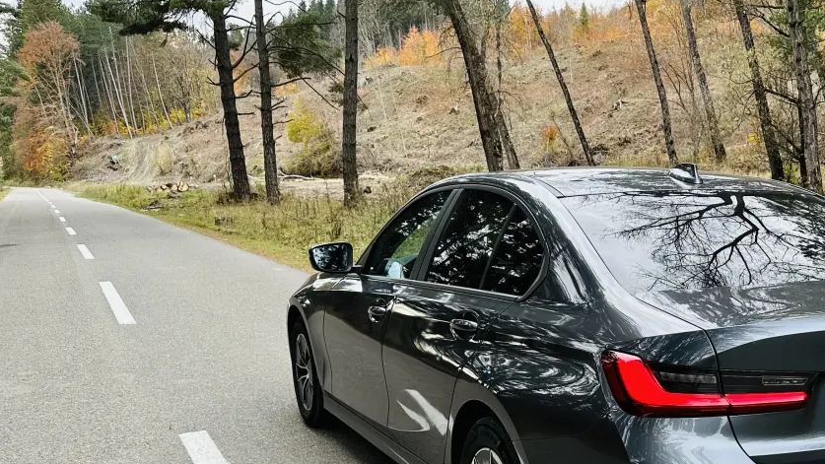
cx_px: 632
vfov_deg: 25.8
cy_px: 403
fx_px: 985
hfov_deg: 43.8
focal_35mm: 45
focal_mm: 6.86
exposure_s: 1/529
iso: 80
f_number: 1.78
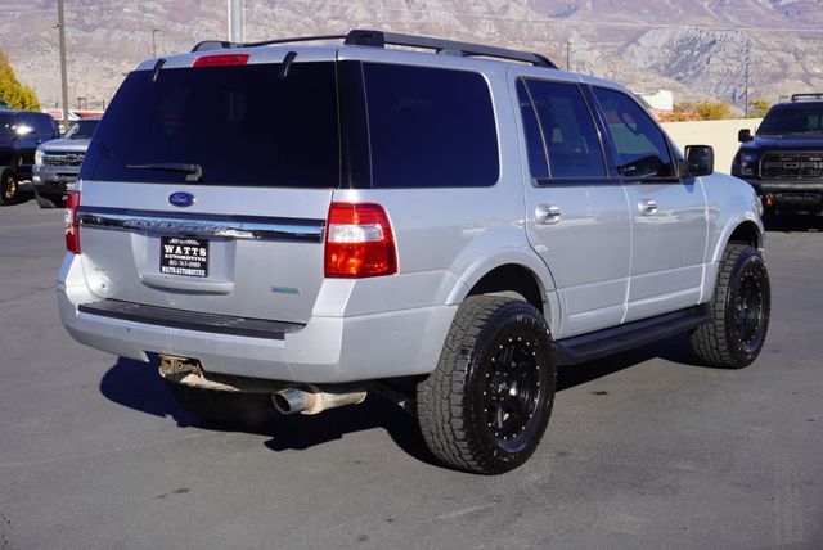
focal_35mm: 50
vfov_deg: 27.3
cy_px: 275
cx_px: 412
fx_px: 1133
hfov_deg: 39.9
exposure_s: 1/125
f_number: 11
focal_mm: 33
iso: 100
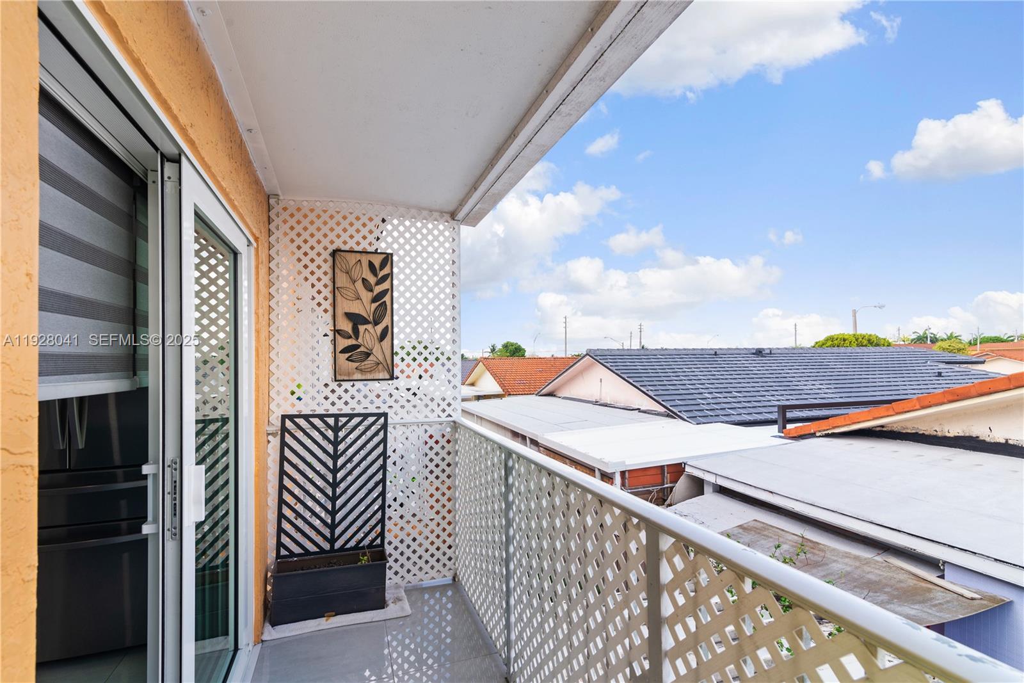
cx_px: 512
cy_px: 342
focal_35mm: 16
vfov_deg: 73.8
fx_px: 455
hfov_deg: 96.7
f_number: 9
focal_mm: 16
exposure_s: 1/100
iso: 320
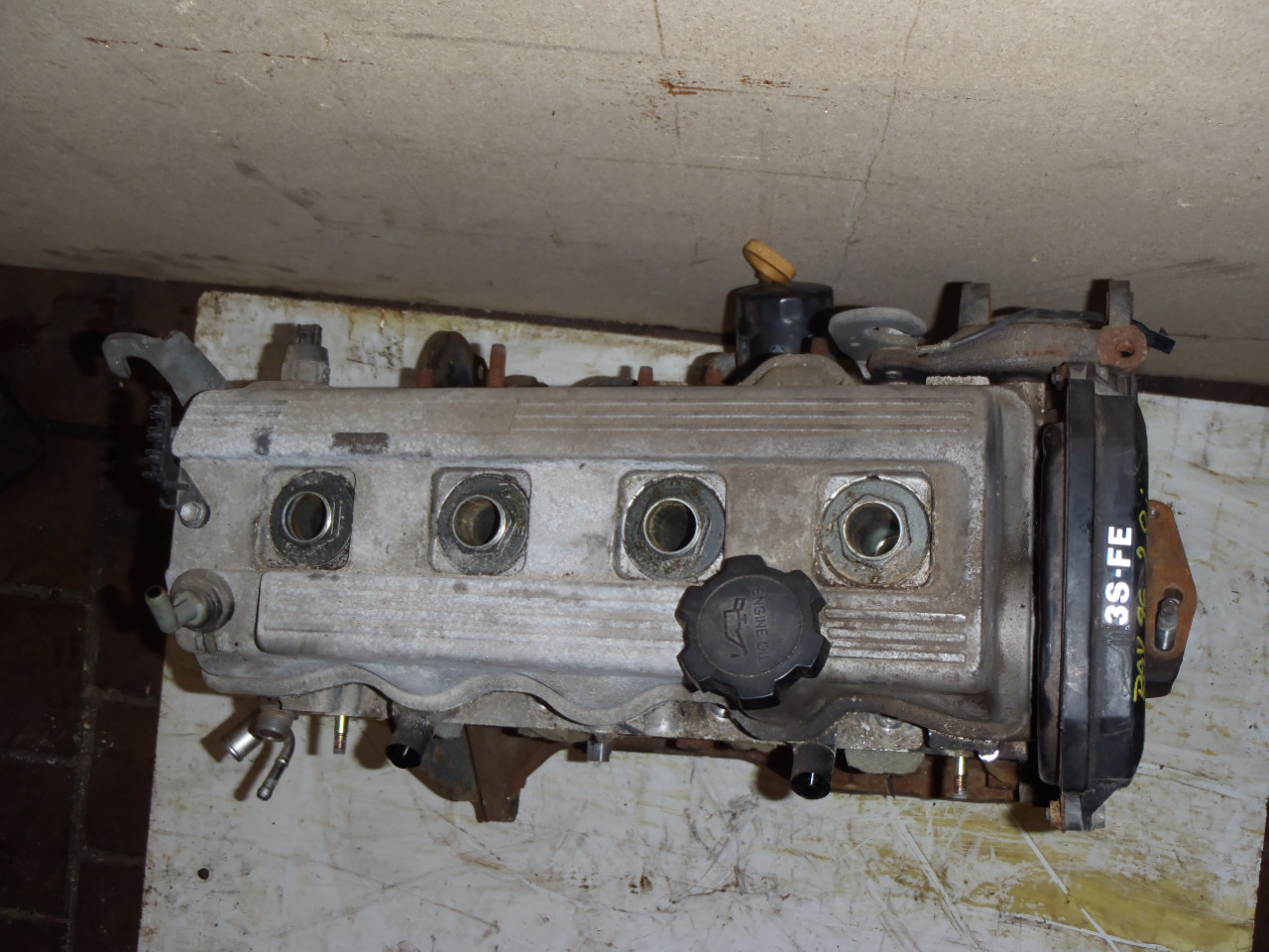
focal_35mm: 38
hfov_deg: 49.0
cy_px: 476
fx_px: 1393
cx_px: 634
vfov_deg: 37.7
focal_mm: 6.83
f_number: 4.6
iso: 100
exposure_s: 1/40
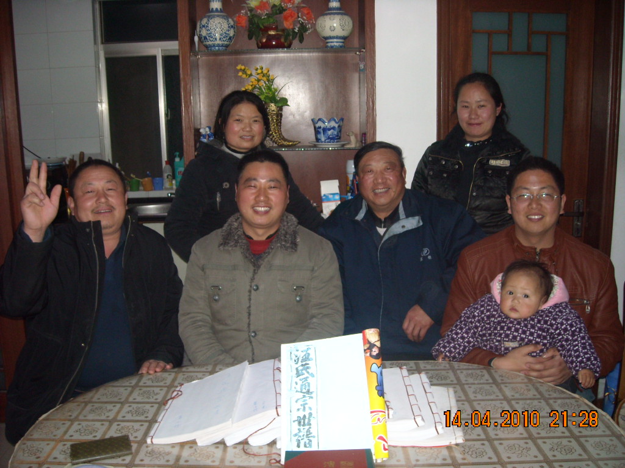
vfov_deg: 40.7
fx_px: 632
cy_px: 234
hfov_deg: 52.6
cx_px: 312
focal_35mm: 35
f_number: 2.8
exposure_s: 1/60
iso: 200
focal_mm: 5.7
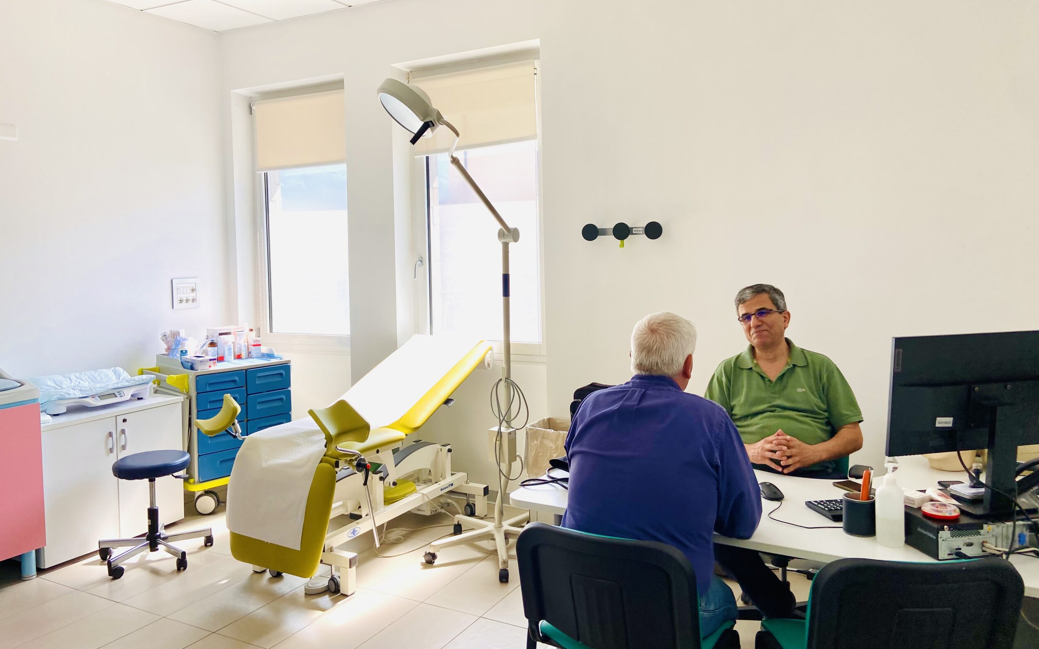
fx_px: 793
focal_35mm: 28
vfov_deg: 44.5
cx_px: 523
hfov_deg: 66.5
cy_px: 291
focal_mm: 4.25
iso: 40
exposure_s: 1/121
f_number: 1.8
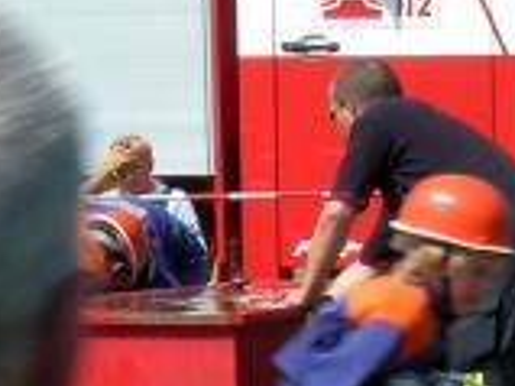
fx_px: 6110
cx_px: -285
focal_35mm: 411
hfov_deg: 4.8
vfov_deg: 3.6
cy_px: 545
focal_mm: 17.1
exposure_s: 1/100
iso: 50
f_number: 8.2
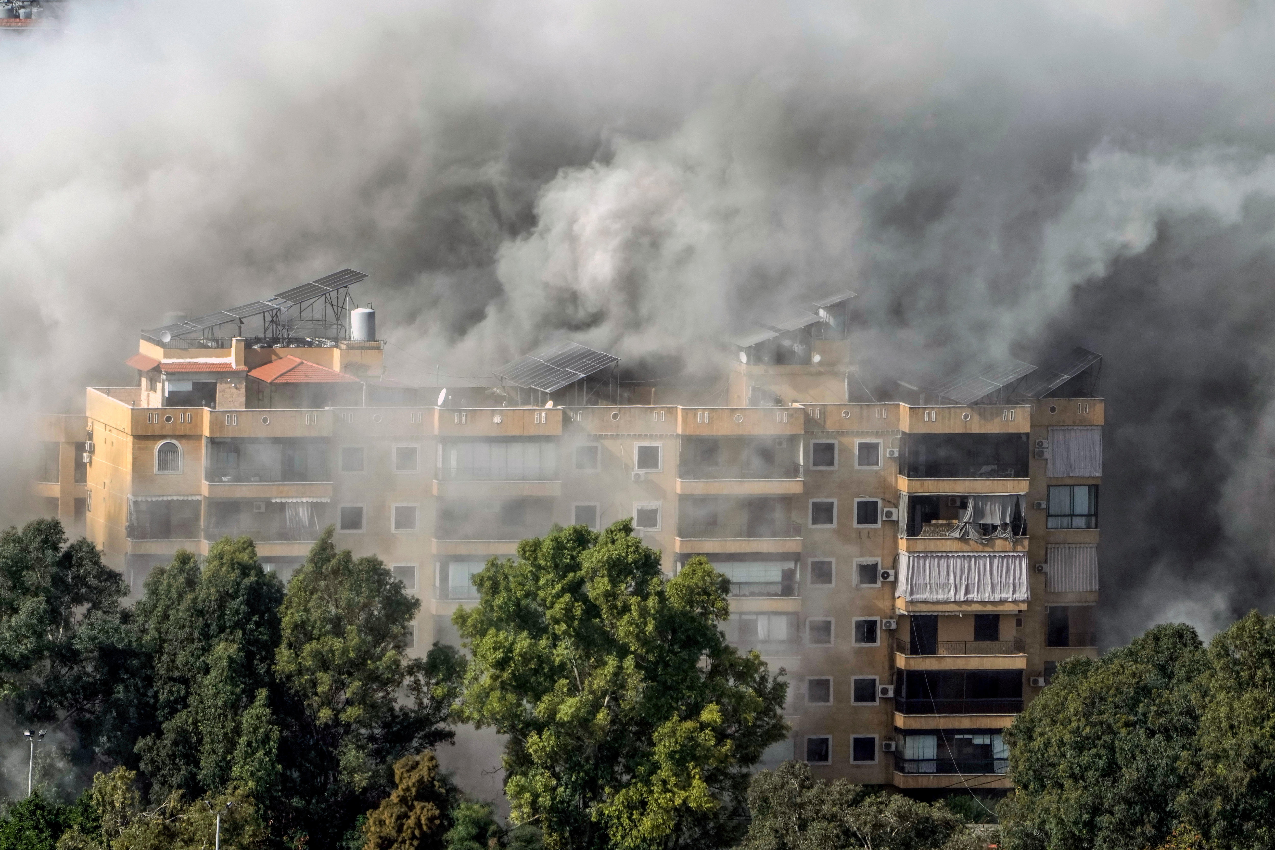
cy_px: 425
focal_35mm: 400
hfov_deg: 5.2
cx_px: 638
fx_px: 14165
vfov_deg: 3.4
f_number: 7.1
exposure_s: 1/3200
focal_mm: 400
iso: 500
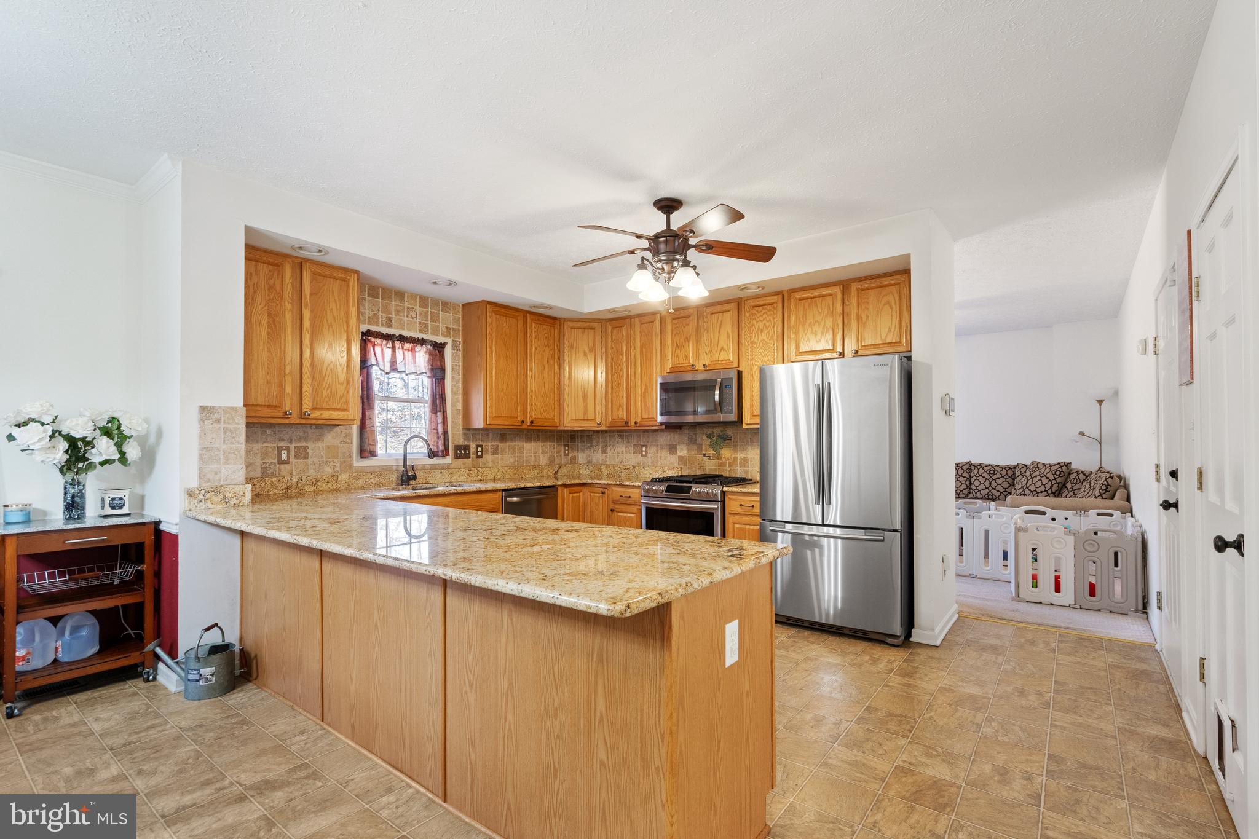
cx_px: 630
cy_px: 420
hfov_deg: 96.7
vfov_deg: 73.7
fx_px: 559
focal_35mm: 16
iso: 800
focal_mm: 16
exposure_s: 1/4
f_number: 8
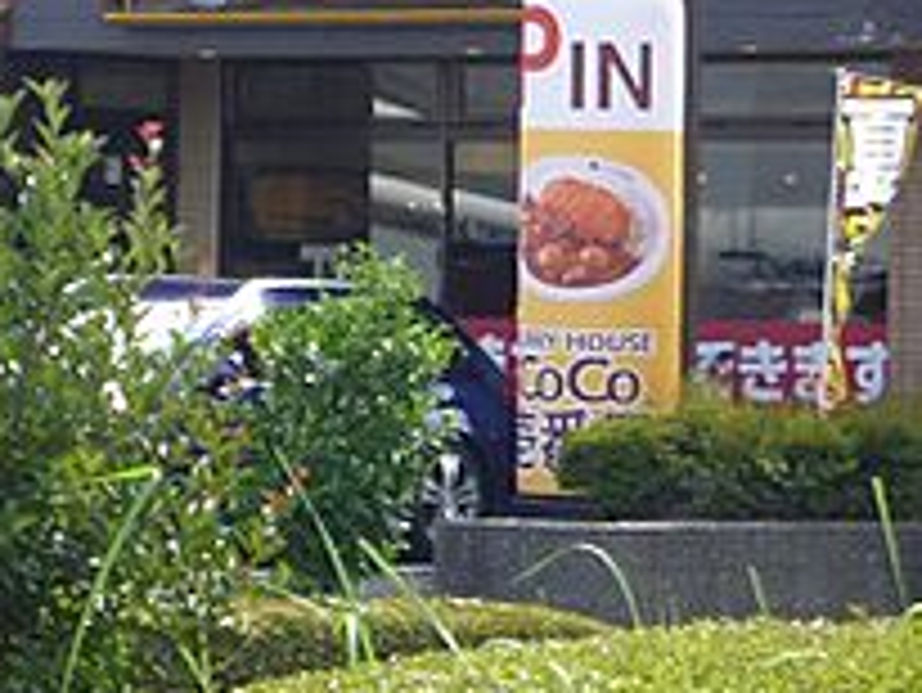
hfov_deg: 5.4
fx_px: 9727
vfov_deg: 4.1
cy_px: -189
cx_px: 234
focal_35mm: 365
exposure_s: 1/80
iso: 100
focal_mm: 22.5
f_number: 5.9
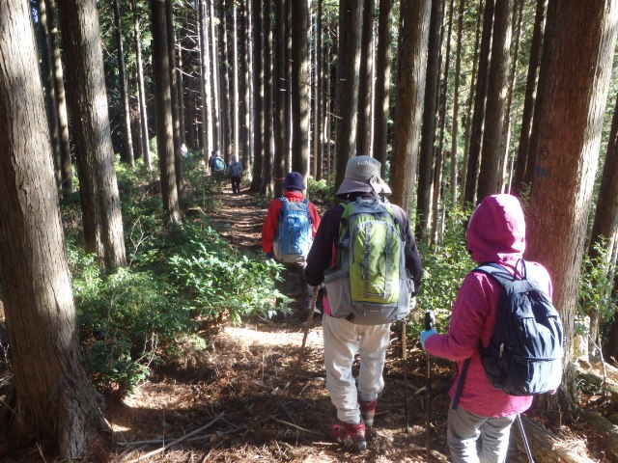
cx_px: 309
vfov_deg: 39.7
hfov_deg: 51.4
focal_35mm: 36
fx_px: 643
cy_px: 232
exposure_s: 1/60
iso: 200
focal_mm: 6.4
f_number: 4.5
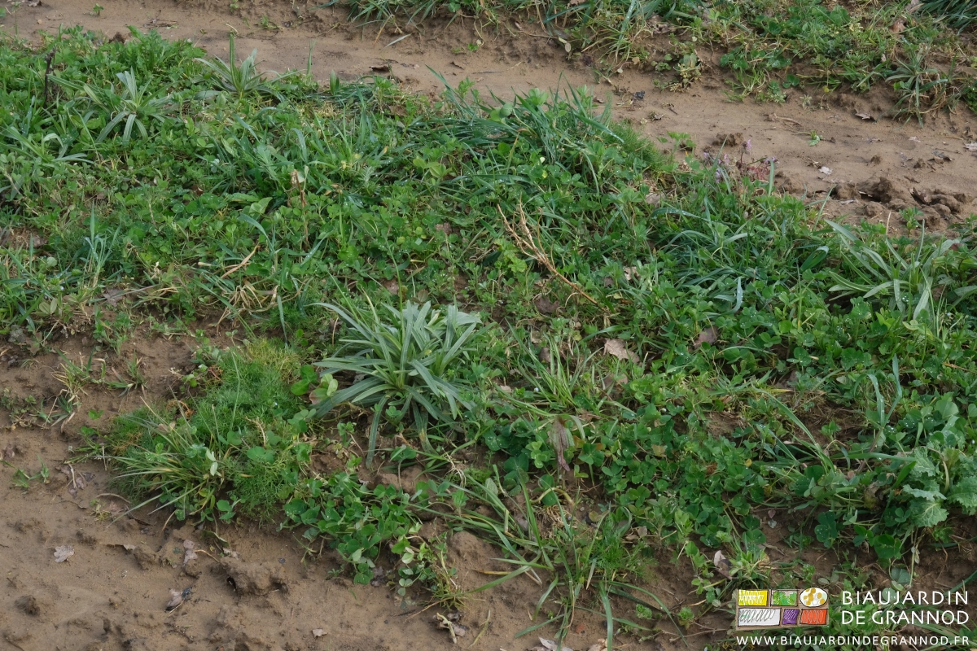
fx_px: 1655
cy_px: 326
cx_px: 488
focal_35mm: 61
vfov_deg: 22.3
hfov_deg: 32.9
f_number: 16
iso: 1000
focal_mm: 40.7
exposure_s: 1/250
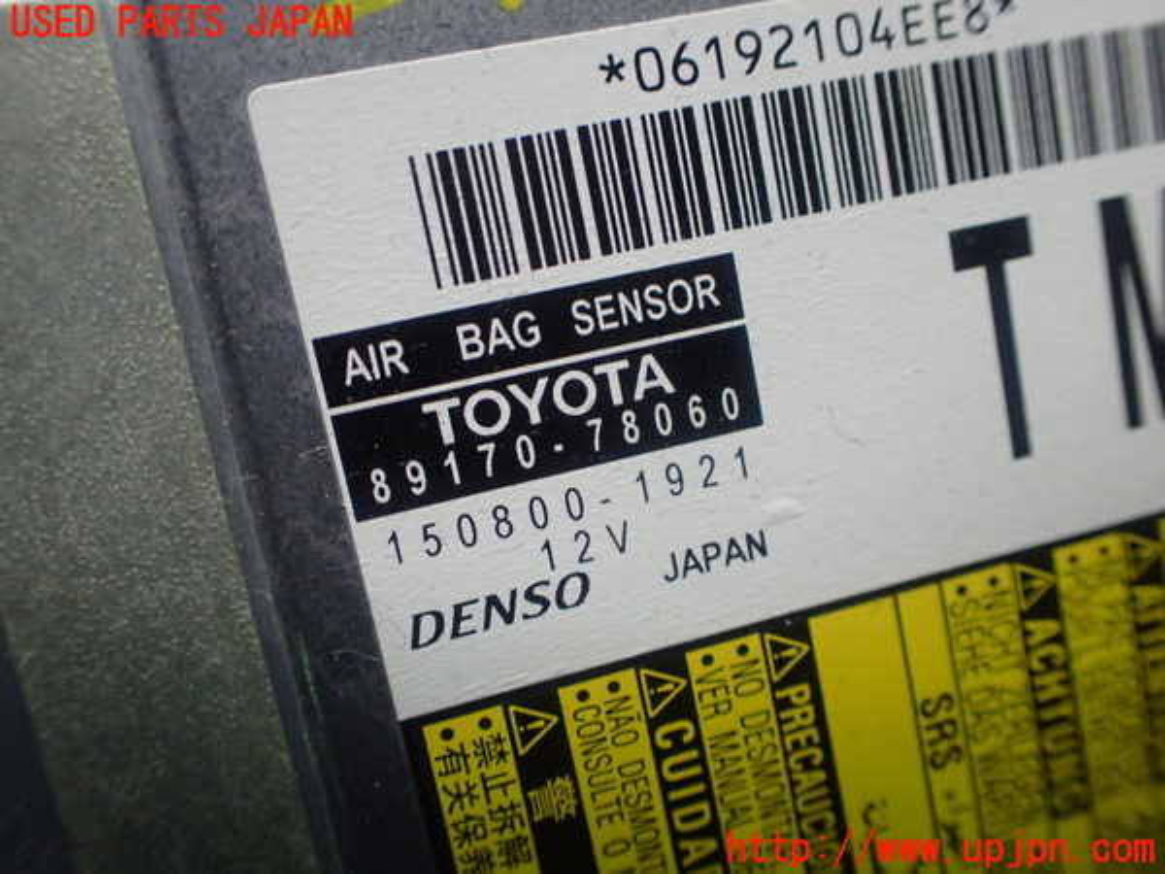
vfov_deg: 46.8
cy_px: 437
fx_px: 1010
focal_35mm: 30
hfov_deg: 60.0
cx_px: 582
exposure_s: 1/125
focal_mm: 5.4
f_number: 2.3
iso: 500
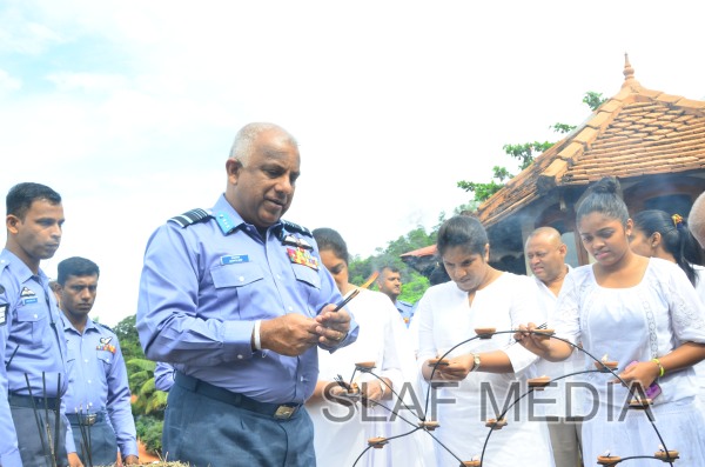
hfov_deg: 46.5
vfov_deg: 31.7
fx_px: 821
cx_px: 352
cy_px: 234
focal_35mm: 42
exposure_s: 1/100
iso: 320
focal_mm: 28
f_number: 11
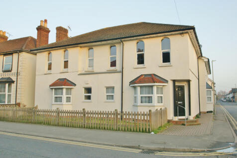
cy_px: 79
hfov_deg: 67.4
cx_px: 118
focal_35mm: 27
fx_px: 178
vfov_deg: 47.9
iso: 100
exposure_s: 1/60
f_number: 8
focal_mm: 18
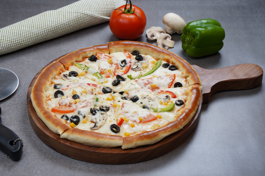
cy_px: 88
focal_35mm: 75
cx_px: 132
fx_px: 552
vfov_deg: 18.2
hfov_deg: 27.0
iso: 125
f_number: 11
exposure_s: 1/100
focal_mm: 75
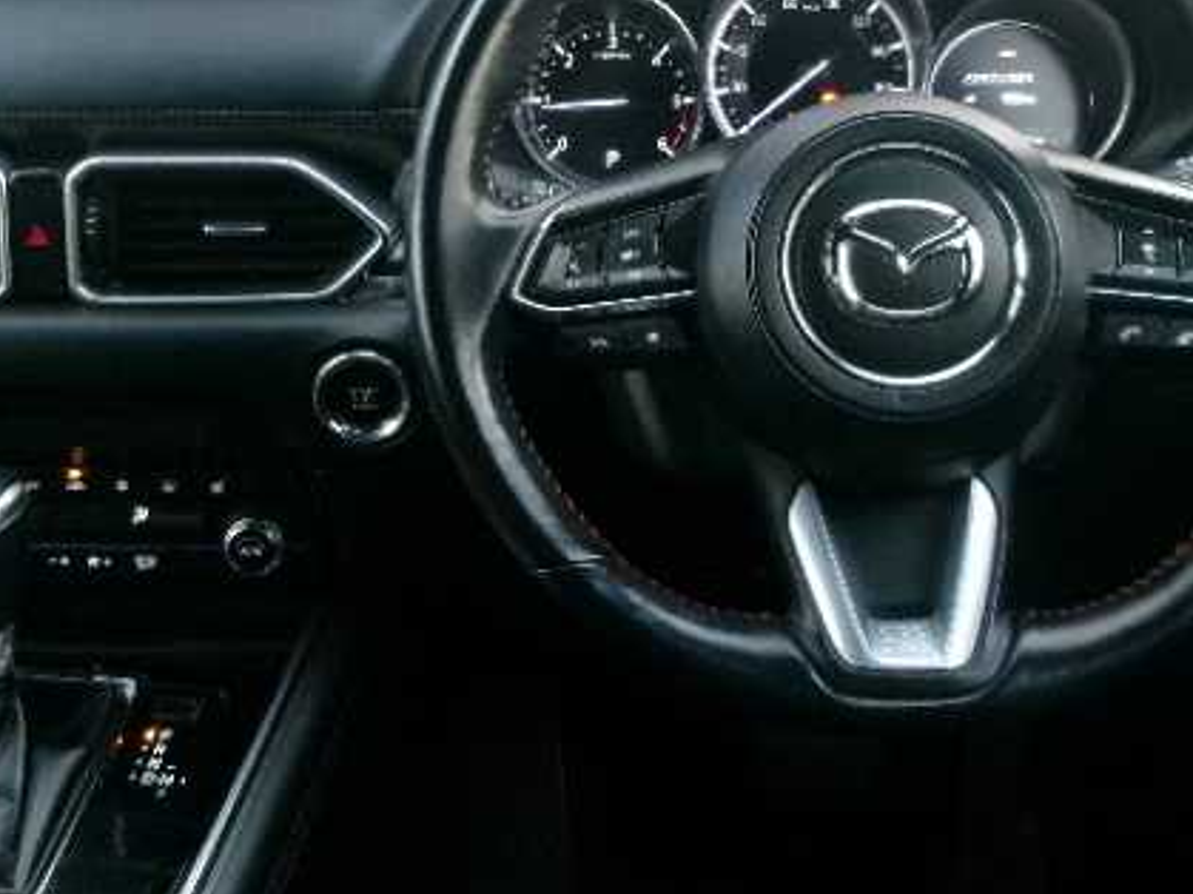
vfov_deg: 26.2
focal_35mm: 55
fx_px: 1895
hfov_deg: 34.9
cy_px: 219
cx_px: 561
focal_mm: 6.4
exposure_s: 1/17
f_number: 4.5
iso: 570
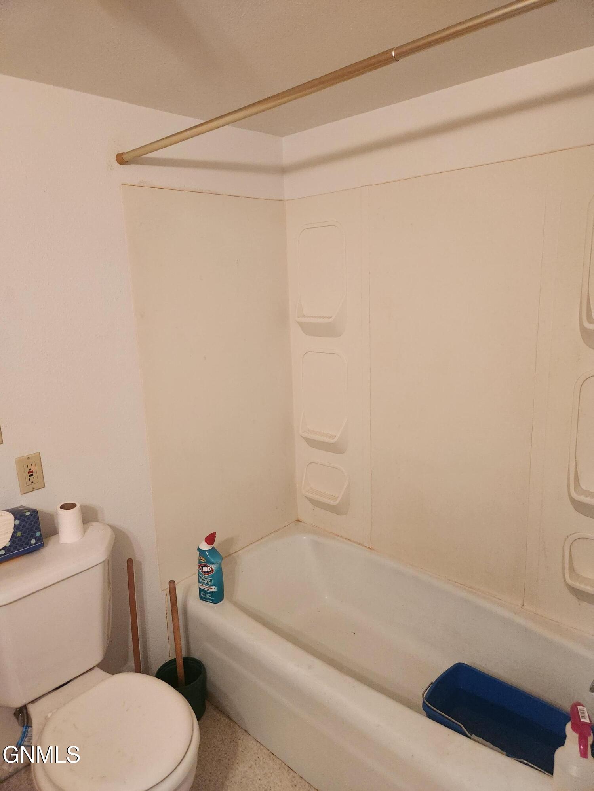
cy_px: 396
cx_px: 297
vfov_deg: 73.9
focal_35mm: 23
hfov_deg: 58.9
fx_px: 526
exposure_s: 1/120
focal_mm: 5.4
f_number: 1.8
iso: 800
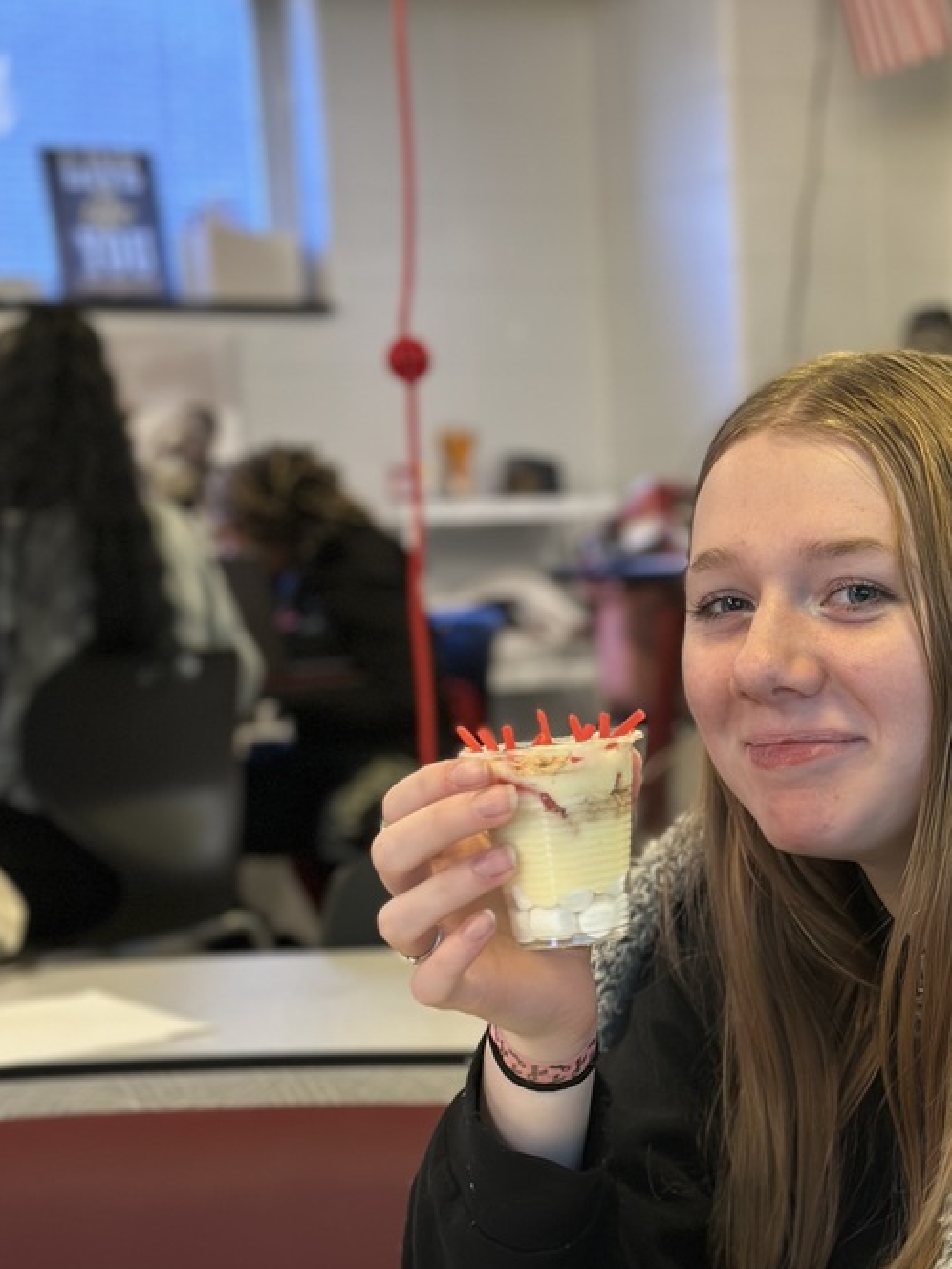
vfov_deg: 26.2
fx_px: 2714
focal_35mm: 74
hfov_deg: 19.7
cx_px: 725
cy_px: 833
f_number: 1.78
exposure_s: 1/60
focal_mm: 6.86
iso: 250
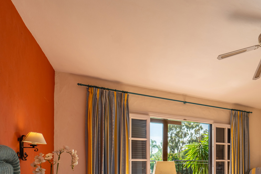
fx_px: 189
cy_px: 153
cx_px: 225
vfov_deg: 45.4
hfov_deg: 60.8
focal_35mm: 26
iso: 100
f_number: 4
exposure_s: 1/2500
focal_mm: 14
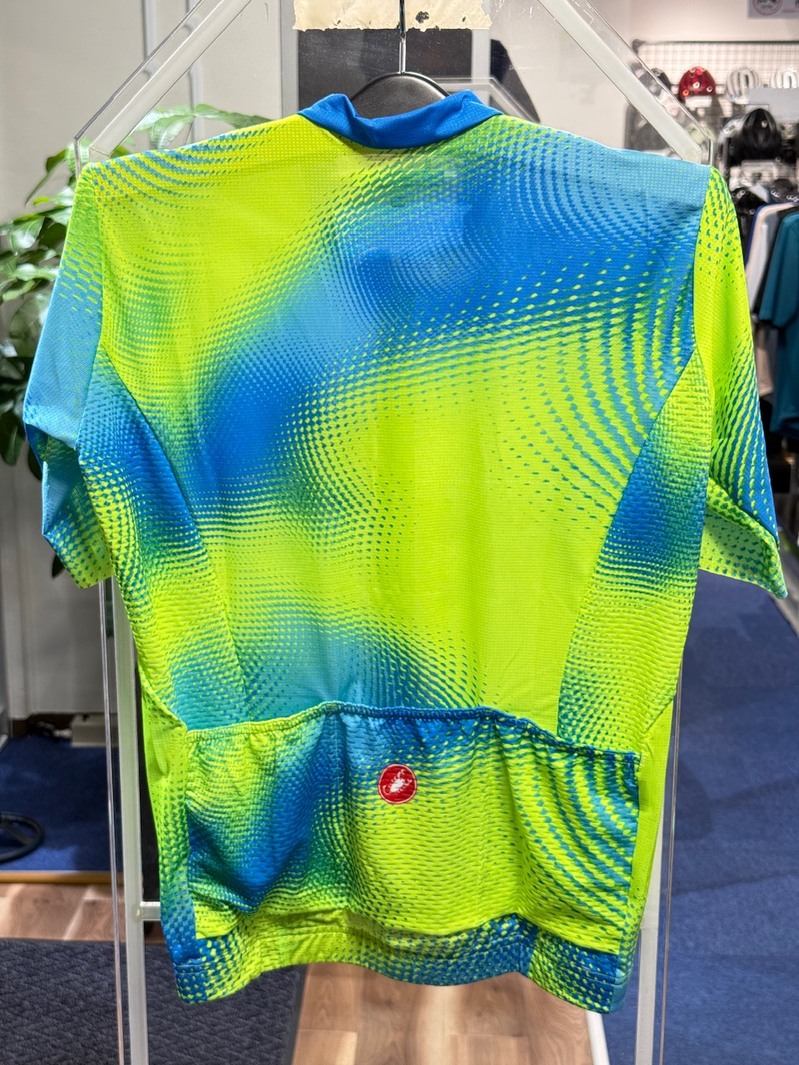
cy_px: 532
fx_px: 1477
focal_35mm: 48
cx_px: 400
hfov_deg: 30.3
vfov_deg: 39.7
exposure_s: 1/50
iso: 64
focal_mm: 6.76
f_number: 1.78
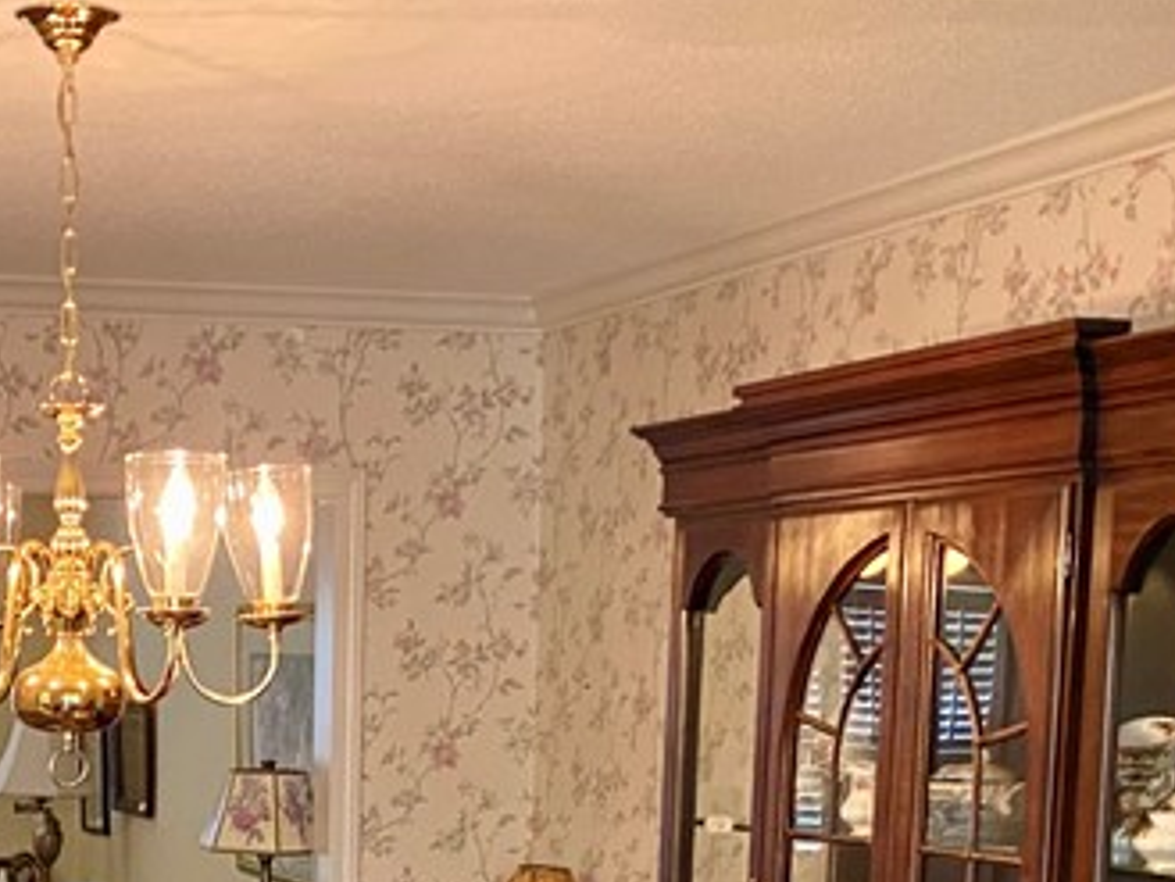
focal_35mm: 81
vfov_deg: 17.2
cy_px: 1125
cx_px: 200
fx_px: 2750
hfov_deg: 23.7
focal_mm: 4.25
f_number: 1.8
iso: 400
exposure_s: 1/60
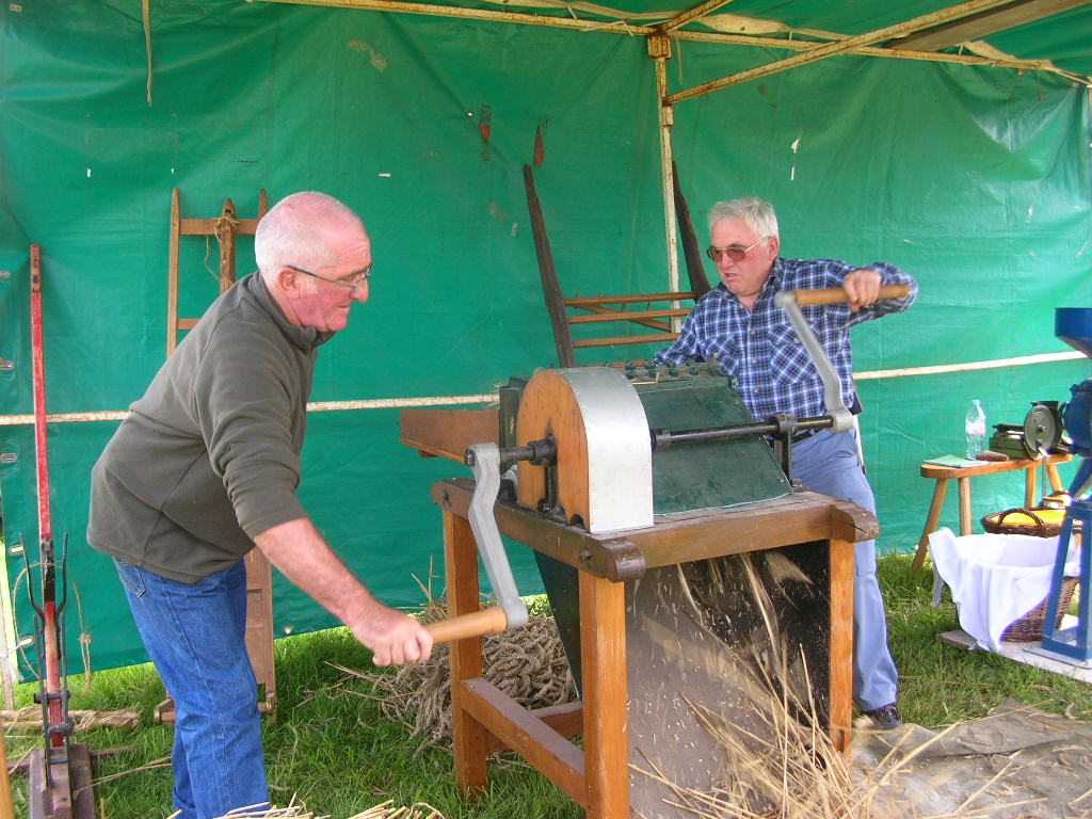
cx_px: 546
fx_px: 1104
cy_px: 410
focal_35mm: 35
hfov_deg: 52.6
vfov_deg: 40.7
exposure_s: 1/83
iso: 50
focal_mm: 5.8
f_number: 2.8
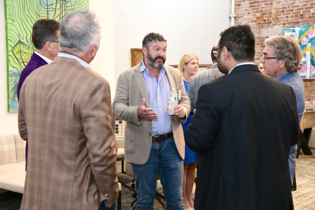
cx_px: 160
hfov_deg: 38.2
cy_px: 105
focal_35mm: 52
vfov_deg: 26.0
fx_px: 455
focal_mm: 50
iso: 2000
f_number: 4
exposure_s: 1/80
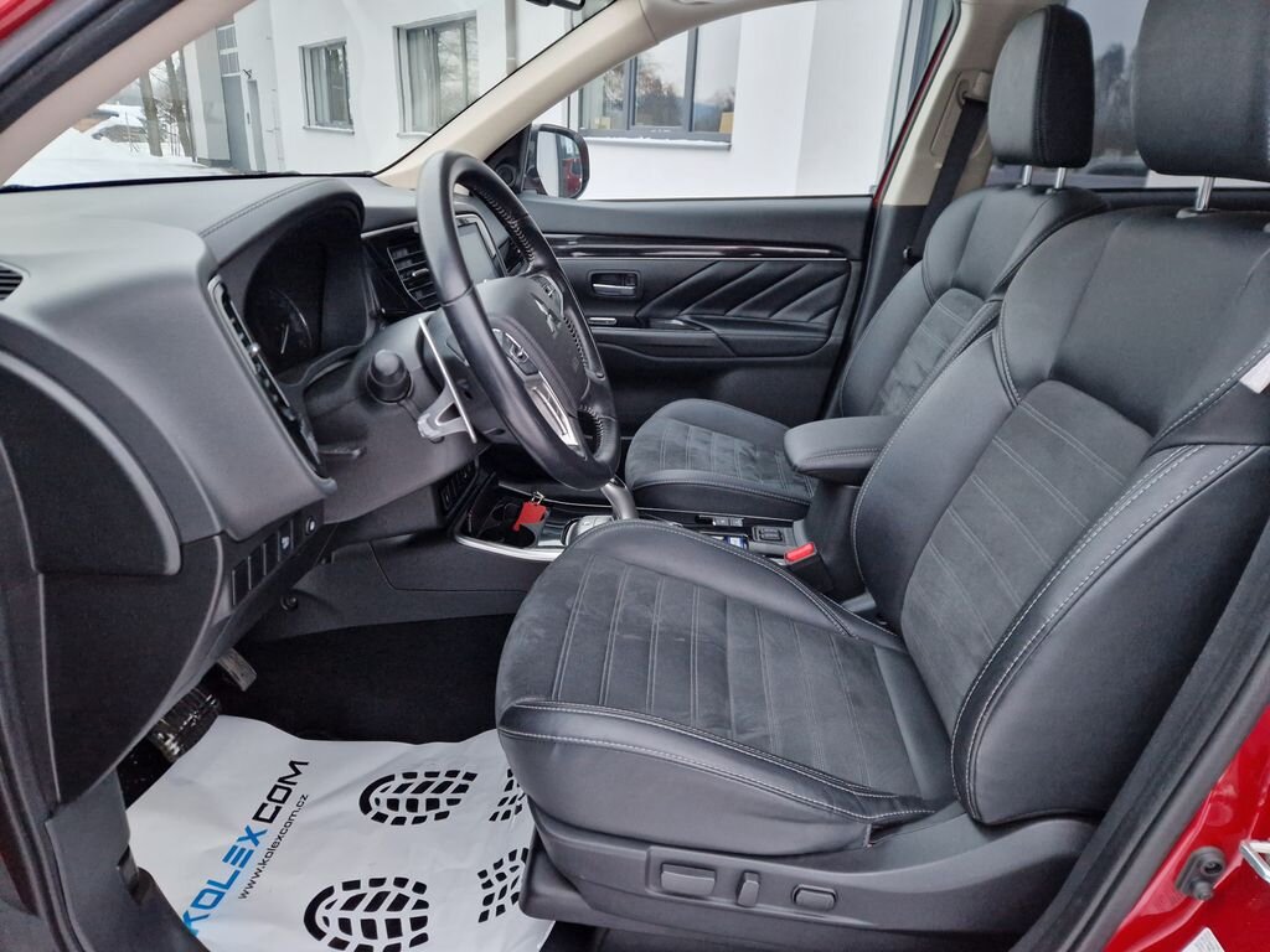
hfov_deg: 73.9
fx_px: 844
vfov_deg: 58.9
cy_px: 476
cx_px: 635
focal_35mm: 23
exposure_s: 1/100
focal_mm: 5.4
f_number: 1.8
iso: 1000
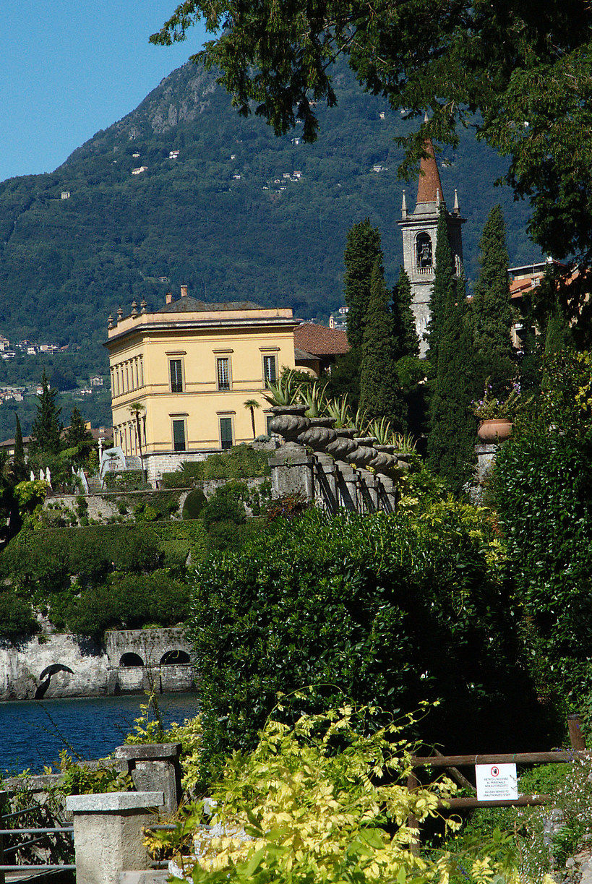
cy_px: 421
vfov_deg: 10.0
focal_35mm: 206
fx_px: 5065
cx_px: 355
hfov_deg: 6.7
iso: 400
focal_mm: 70
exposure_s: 1/320
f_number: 14
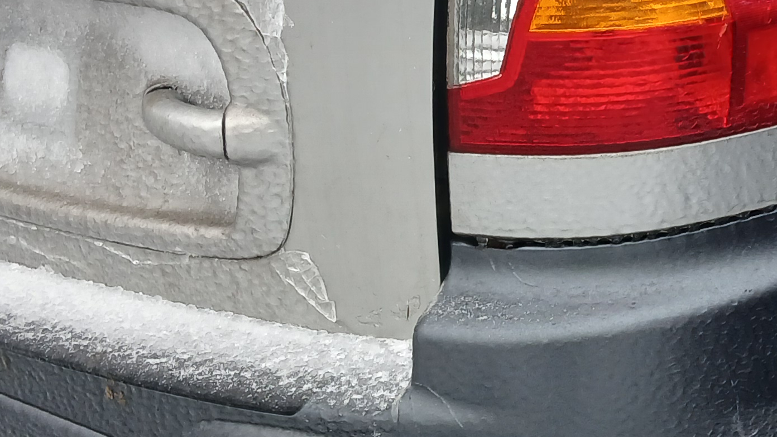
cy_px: 51
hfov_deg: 24.9
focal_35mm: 83
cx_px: 693
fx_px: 1710
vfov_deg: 14.4
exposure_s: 1/120
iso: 40
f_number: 1.8
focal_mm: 3.98
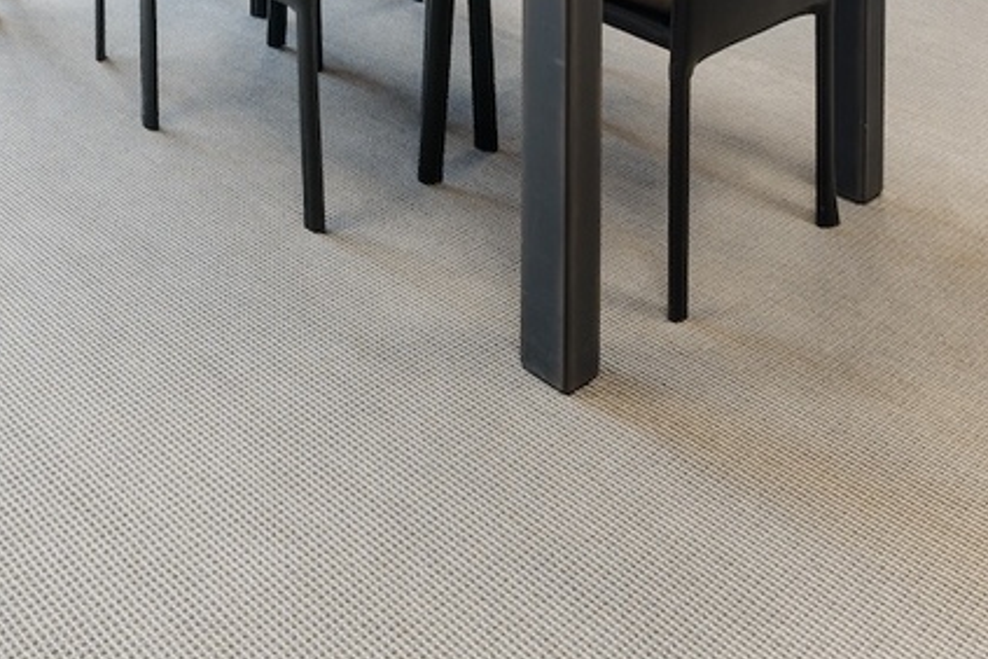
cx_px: 119
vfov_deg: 21.7
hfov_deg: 39.9
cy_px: -446
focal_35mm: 46
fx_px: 1262
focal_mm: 12
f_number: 8
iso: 320
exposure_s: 1/3
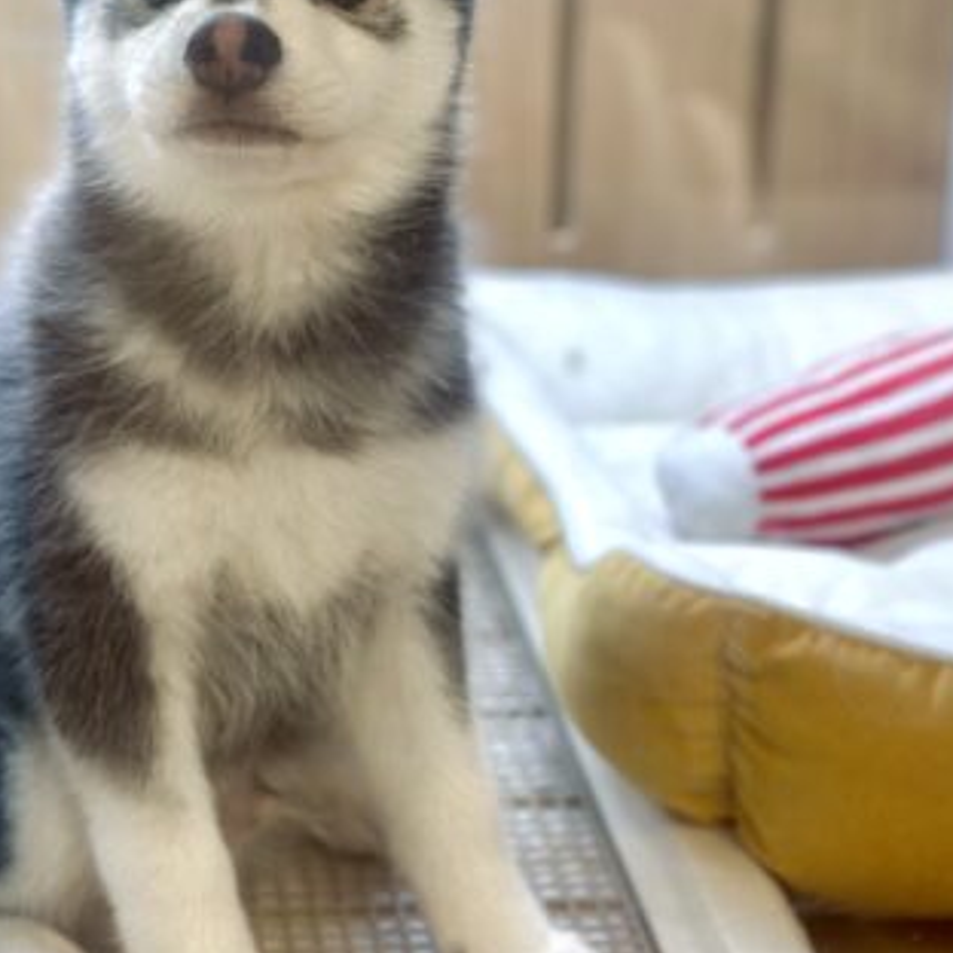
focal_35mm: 87
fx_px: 2710
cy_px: 354
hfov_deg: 19.8
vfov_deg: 19.9
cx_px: 254
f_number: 1.78
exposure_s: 1/195
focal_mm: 6.86
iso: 80
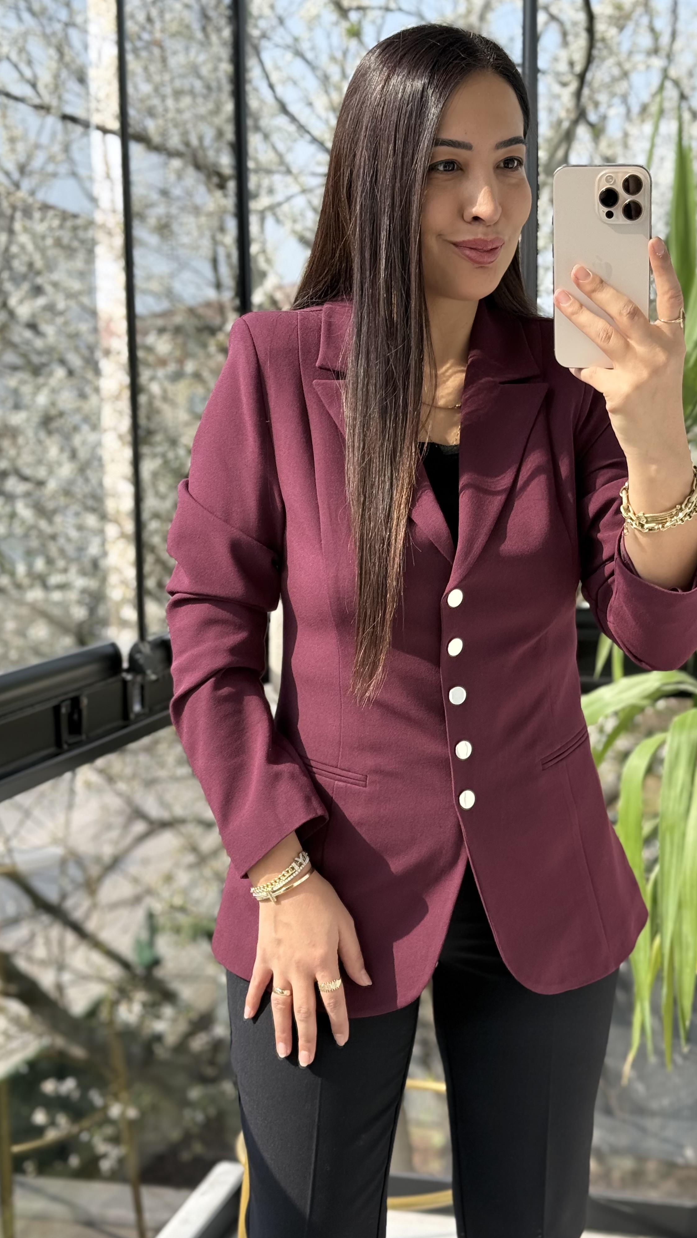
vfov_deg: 39.2
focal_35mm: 53
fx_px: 1741
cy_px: 617
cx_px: 460
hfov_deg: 22.5
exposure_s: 1/534
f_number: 1.78
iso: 80
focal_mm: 6.76
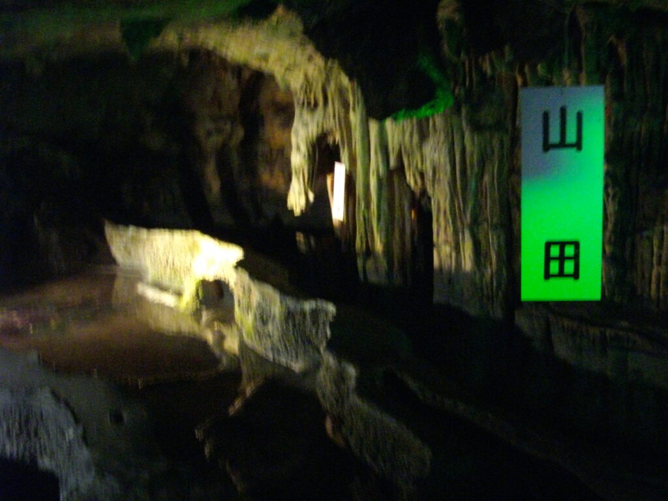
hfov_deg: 50.1
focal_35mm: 37
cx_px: 334
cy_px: 250
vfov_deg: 38.7
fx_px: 714
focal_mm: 6.2
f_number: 2.8
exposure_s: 1/4
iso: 800
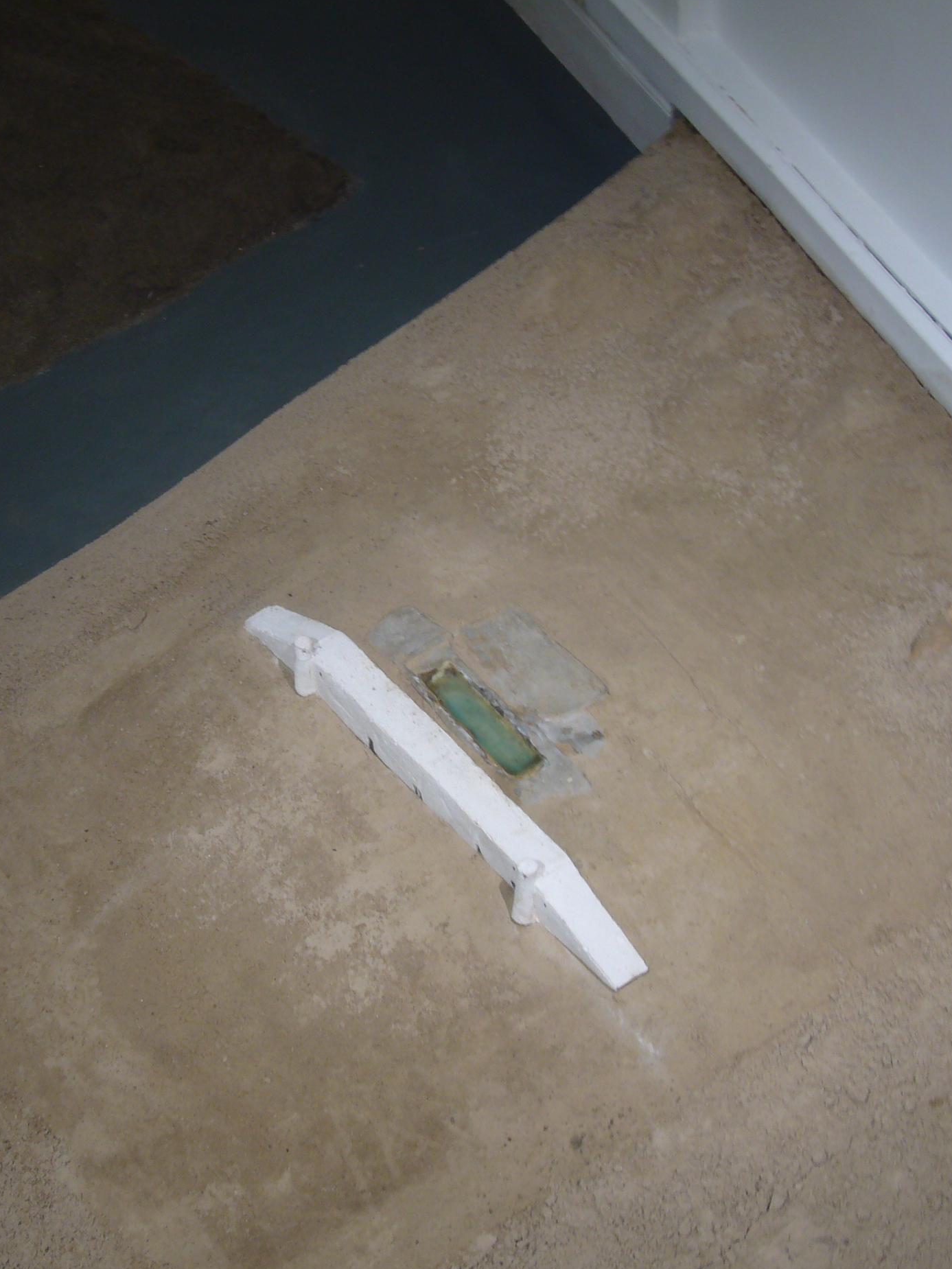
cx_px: 239
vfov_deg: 26.7
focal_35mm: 73
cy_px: 641
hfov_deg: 20.0
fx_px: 2677
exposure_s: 1/2
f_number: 3.8
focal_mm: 8.8
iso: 80
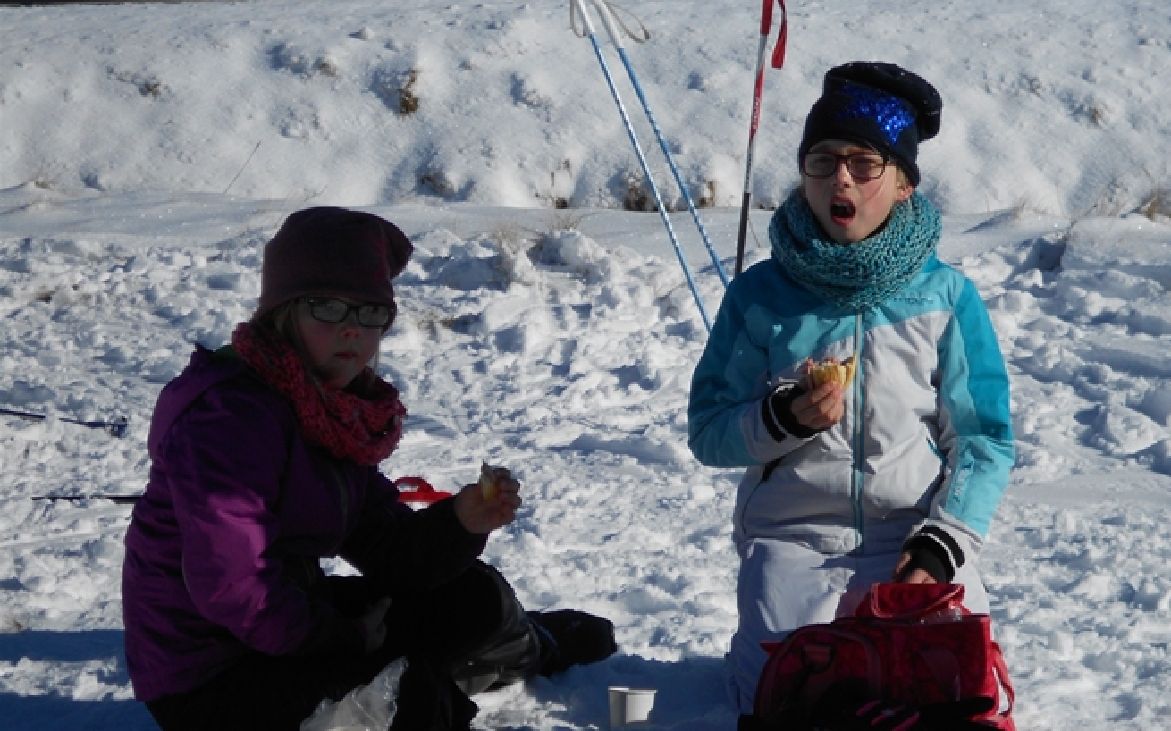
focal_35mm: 128
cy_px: 421
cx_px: 624
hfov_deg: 16.3
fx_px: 4084
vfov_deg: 10.2
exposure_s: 1/1250
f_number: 6
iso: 80
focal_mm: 20.1
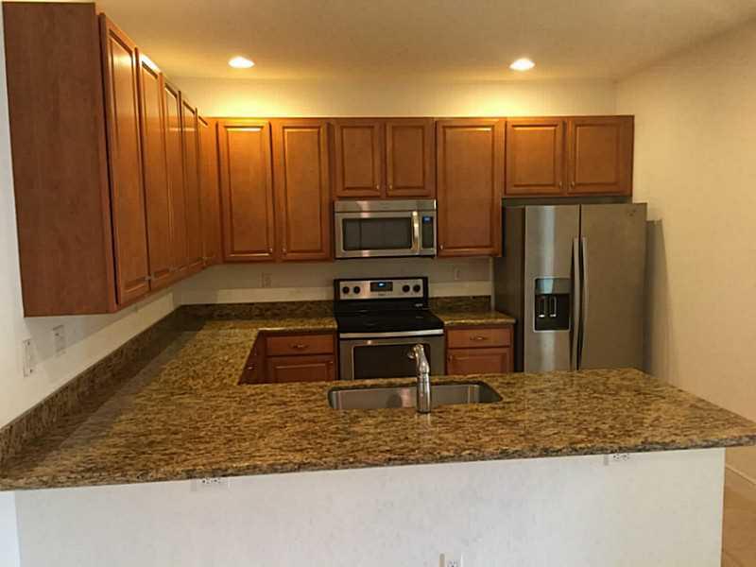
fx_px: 633
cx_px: 378
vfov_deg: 48.2
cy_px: 284
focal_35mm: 29
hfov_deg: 61.7
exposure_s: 1/30
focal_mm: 4.15
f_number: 2.2
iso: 160
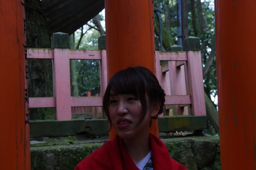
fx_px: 426
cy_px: 85
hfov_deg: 33.5
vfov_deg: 22.5
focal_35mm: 60
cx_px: 128
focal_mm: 40
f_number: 9
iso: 1600
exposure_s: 1/60
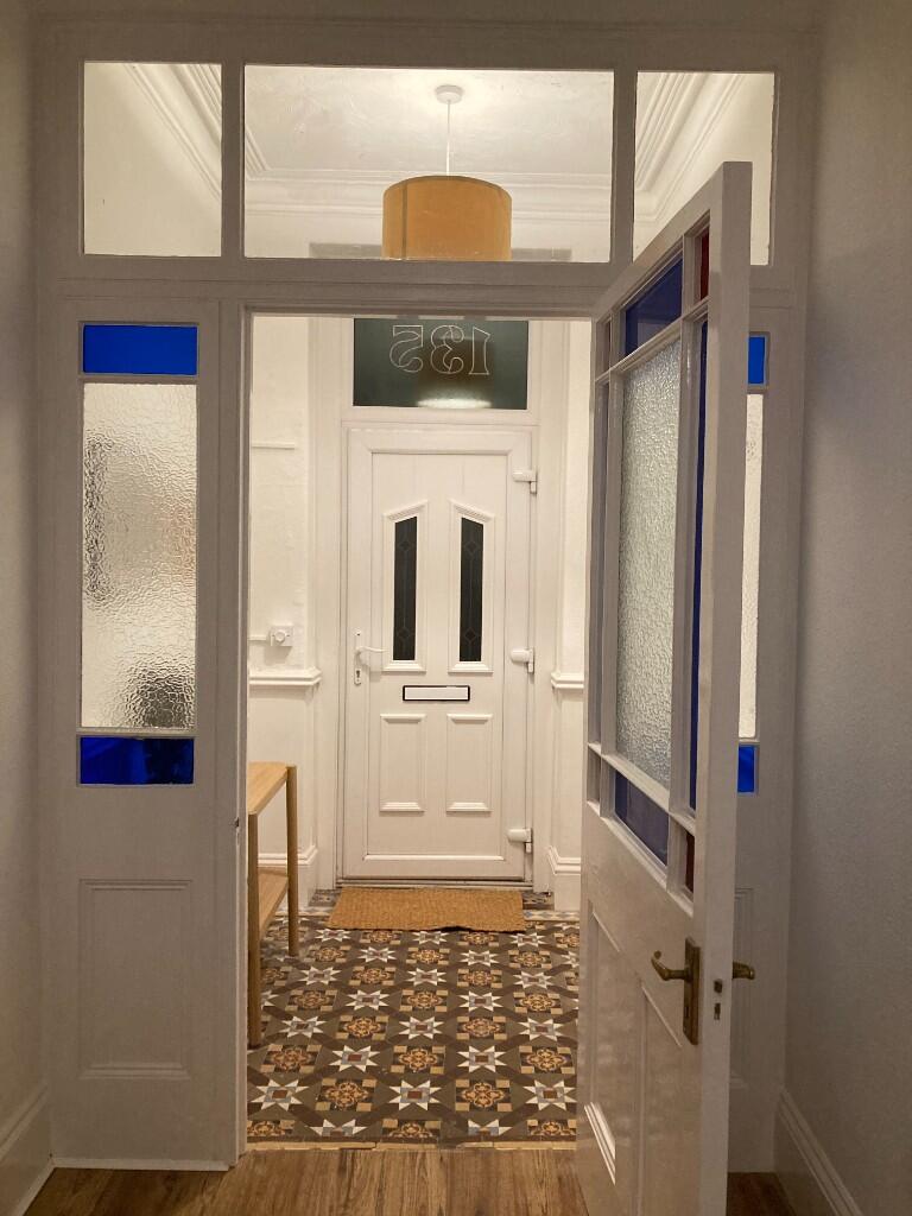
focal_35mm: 28
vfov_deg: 63.4
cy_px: 608
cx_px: 456
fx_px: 984
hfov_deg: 49.7
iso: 250
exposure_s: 1/60
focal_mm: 3.99
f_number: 1.8
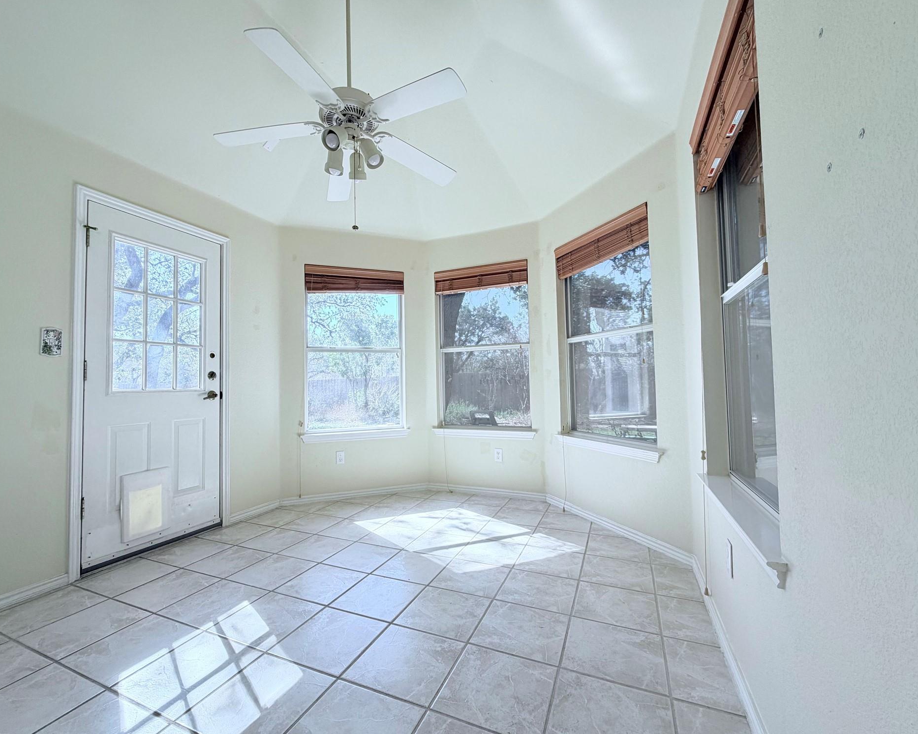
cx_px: 441
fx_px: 408
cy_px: 365
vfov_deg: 84.0
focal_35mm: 15
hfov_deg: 96.7
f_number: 2.2
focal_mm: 2.22
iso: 64
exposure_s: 1/120
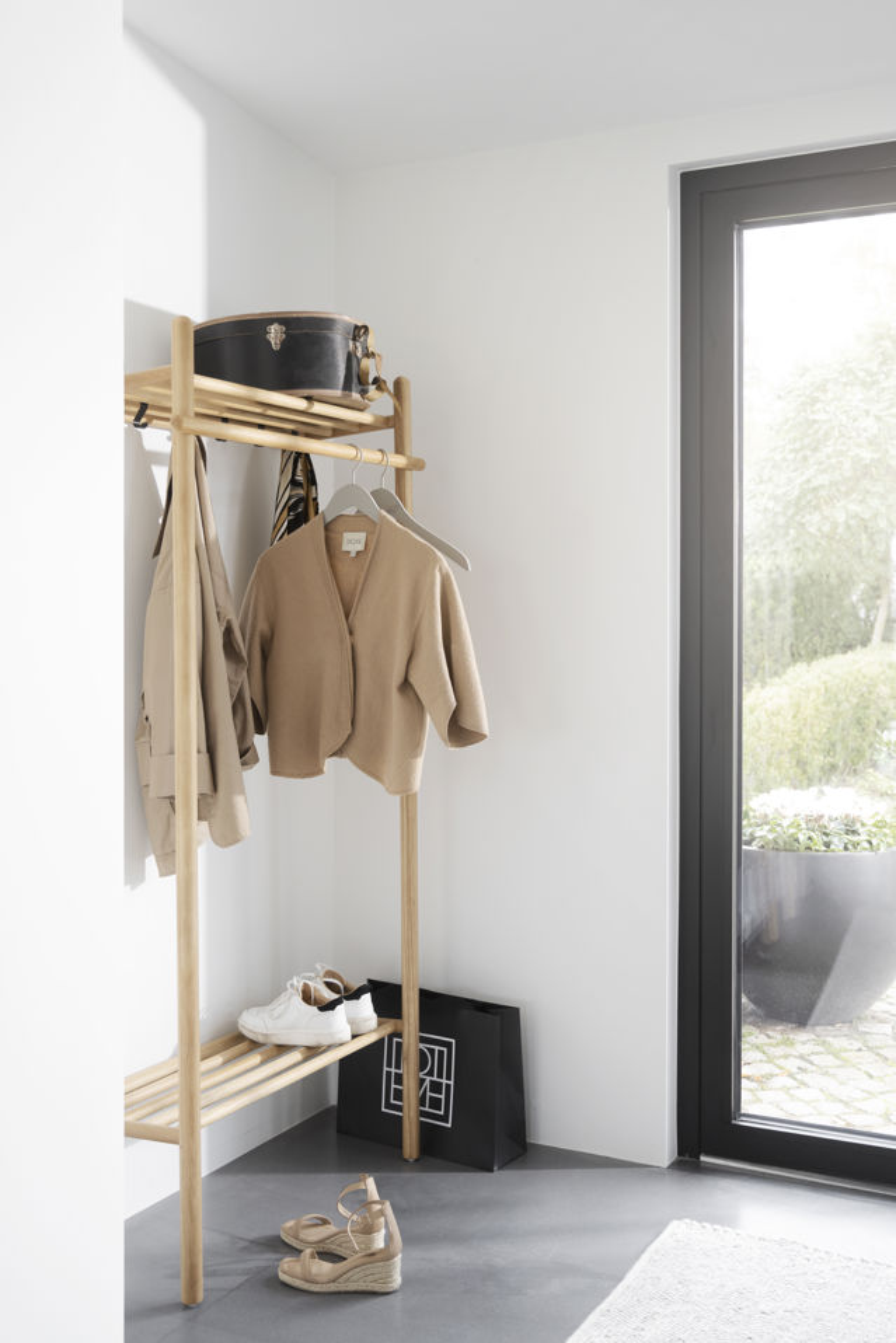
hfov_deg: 36.0
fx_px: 1381
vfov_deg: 51.9
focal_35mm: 37
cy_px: 672
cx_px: 448
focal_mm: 37
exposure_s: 1/5
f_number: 4
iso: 400
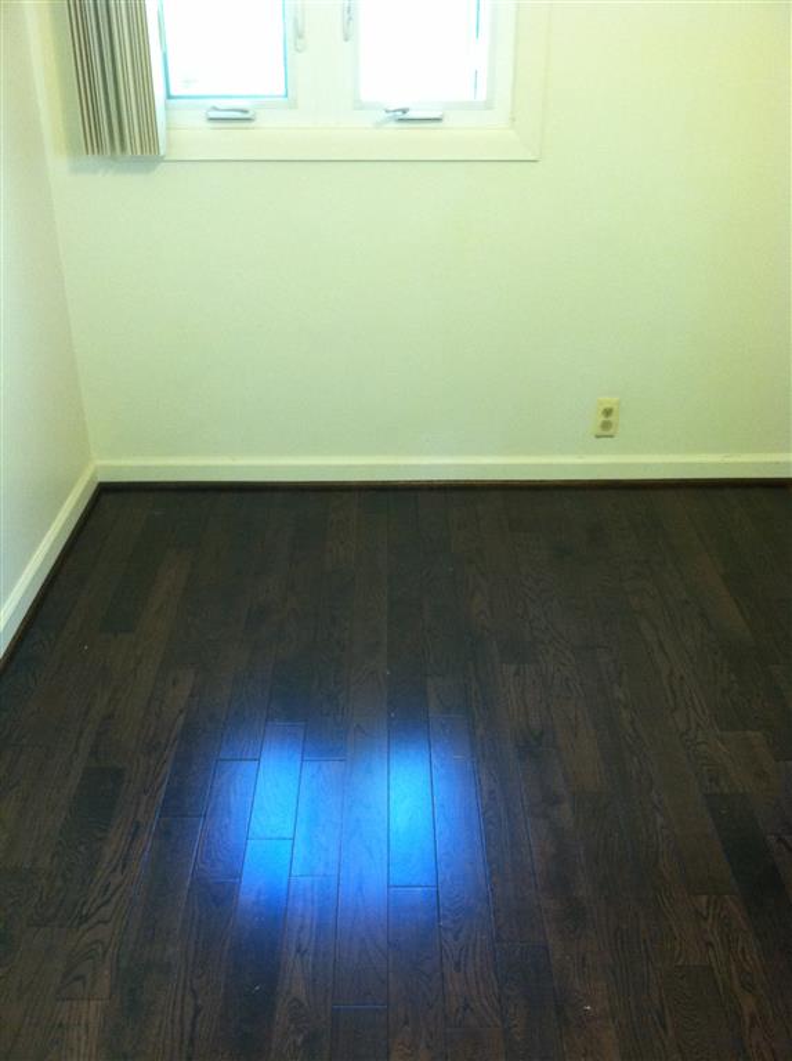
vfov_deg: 52.7
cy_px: 530
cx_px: 396
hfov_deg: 40.6
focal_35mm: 35
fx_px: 1071
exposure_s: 1/15
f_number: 2.8
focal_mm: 3.85
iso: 250
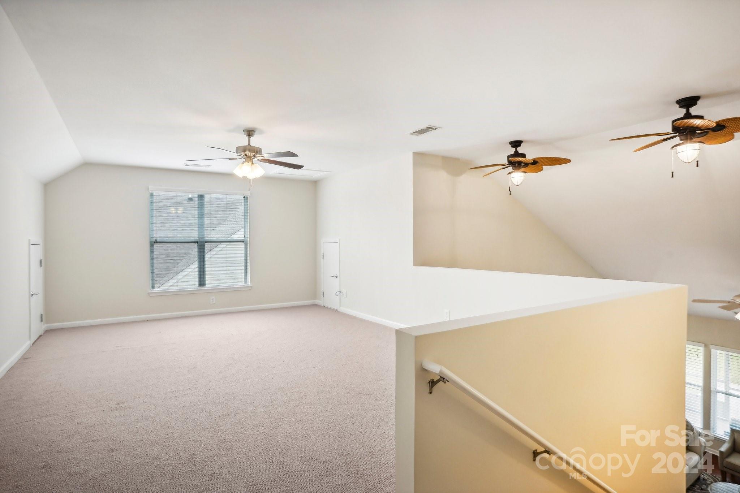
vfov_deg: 67.4
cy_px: 246
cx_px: 370
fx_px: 370
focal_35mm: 18
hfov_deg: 90.0
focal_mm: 18
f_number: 8
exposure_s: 1/40
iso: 400
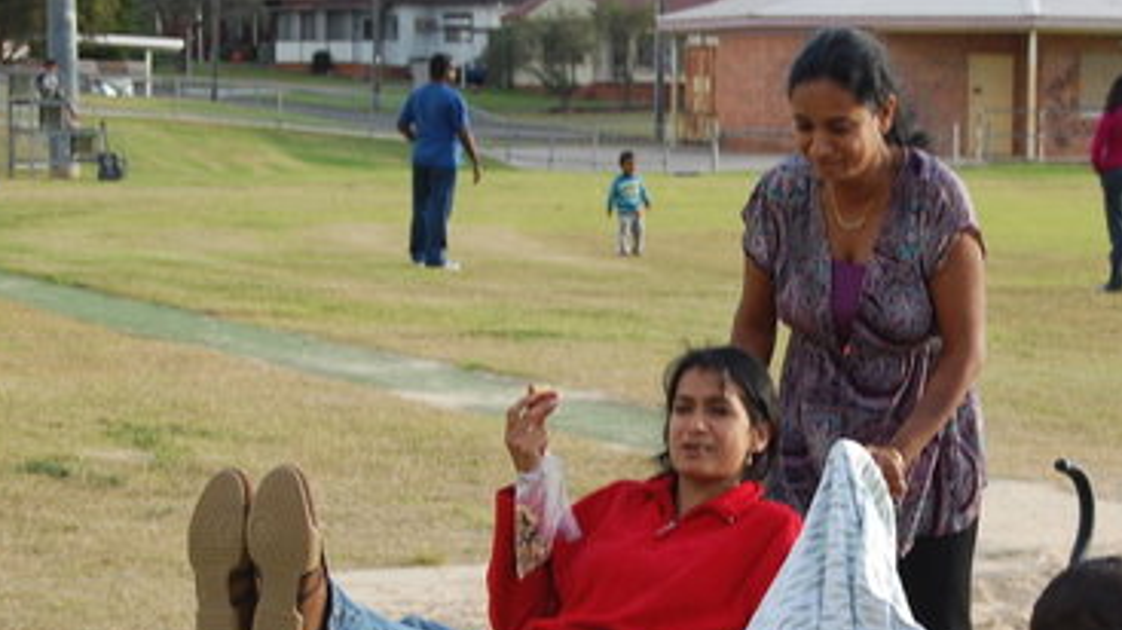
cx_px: 743
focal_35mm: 115
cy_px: 398
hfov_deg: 18.6
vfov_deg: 10.5
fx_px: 3420
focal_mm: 42
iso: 200
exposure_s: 1/200
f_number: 7.1
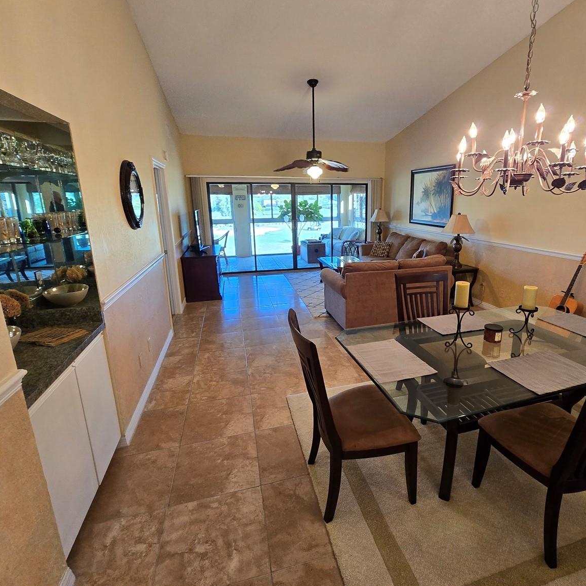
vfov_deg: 87.4
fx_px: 306
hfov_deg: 87.1
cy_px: 287
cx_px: 325
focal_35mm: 16
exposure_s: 1/60
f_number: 2.2
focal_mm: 2.2
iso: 200
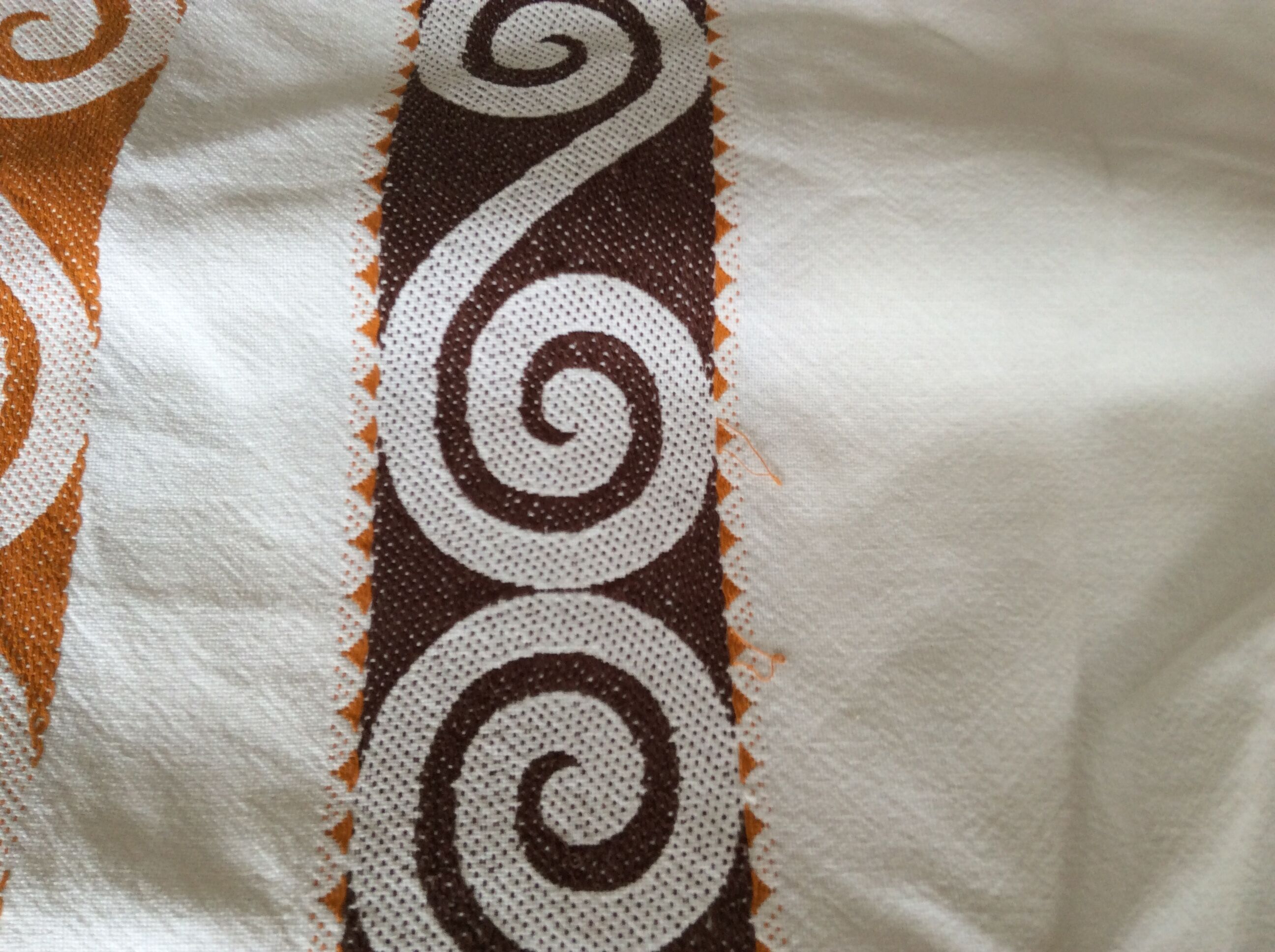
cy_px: 476
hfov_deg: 56.9
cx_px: 638
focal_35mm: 32
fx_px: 1177
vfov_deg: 44.1
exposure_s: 1/33
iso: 32
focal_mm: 3.3
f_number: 2.4
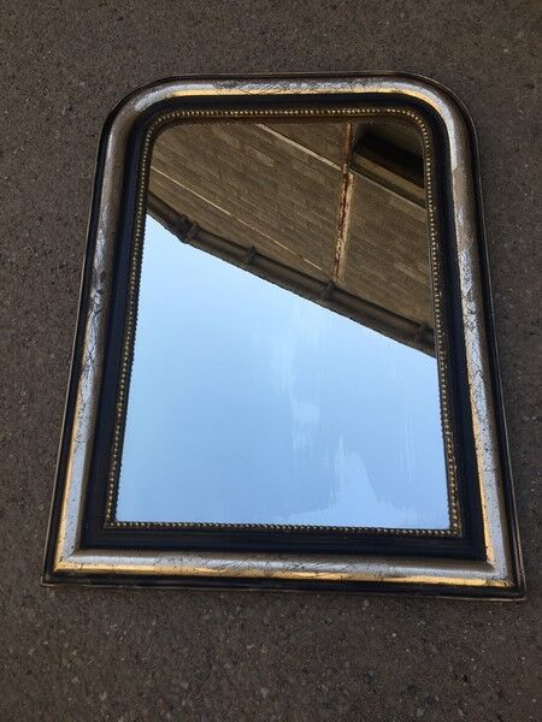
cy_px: 361
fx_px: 605
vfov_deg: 61.7
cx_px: 271
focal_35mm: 29
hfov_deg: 48.2
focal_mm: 4.15
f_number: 2.2
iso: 25
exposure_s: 1/986
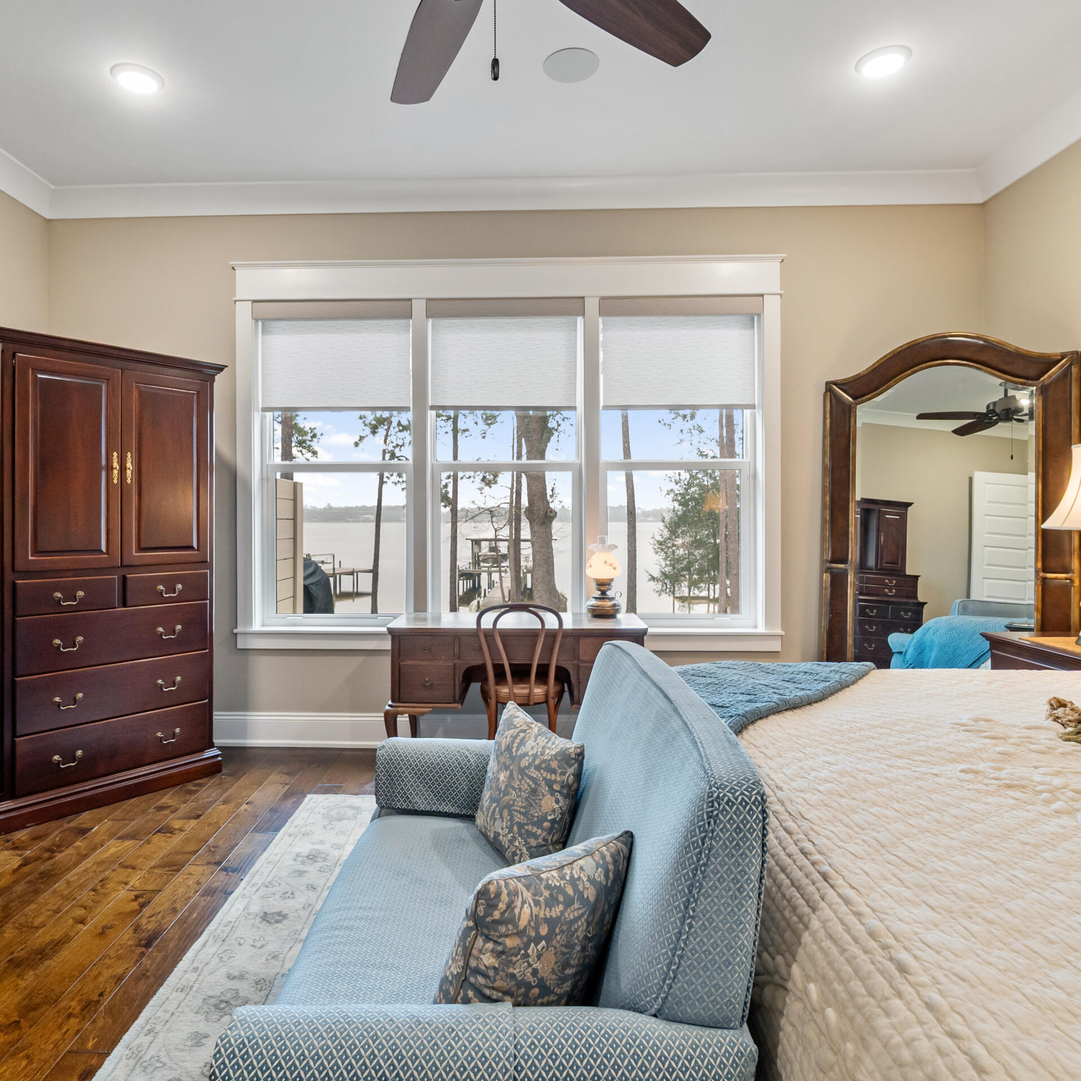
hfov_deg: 74.8
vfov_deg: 74.8
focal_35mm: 20
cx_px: 513
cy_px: 524
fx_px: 707
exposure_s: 1/8
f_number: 9
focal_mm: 10
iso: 500
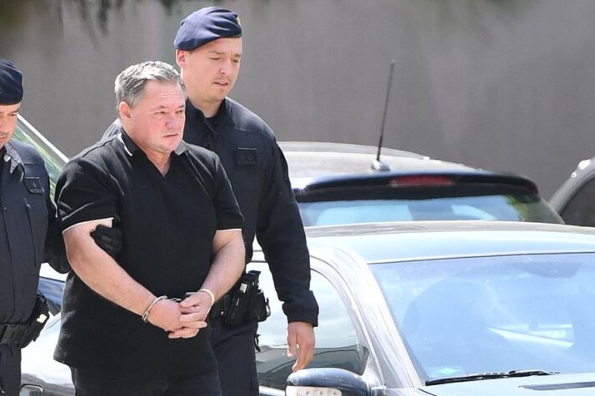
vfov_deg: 3.9
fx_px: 5834
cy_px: 300
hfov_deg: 5.8
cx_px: 226
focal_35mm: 353
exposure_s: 1/1000
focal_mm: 200
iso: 200
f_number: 5
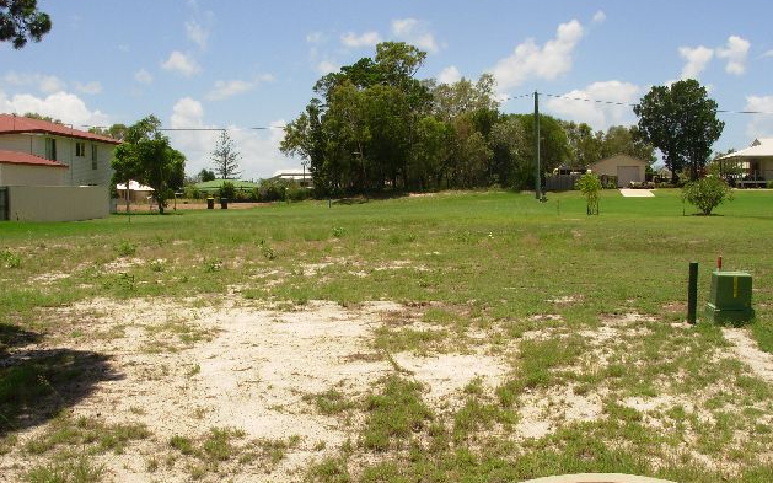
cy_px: 258
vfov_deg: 31.2
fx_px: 864
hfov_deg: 48.2
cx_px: 390
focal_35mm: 41
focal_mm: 6.3
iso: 50
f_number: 4.9
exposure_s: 1/558
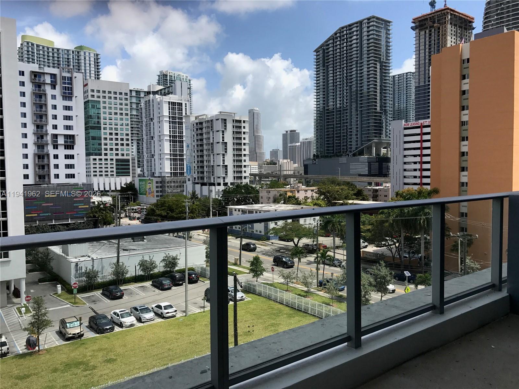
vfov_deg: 49.7
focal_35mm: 28
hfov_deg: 63.4
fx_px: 420
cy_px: 194
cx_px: 260
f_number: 1.8
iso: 20
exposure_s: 1/2907
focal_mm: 3.99
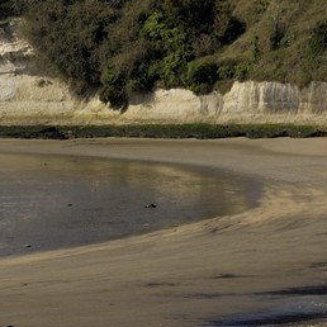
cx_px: -549
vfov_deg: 4.6
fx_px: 4051
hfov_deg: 4.5
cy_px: 144
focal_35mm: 379
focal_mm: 48
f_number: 13
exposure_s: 1/160
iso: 100
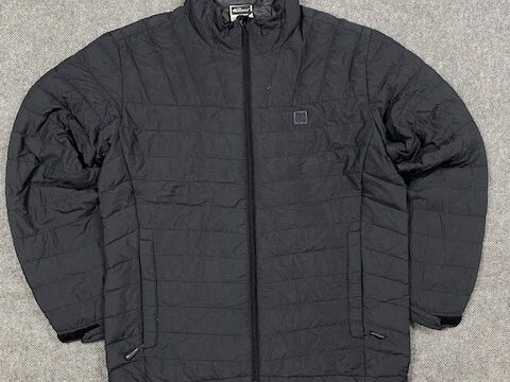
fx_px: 383
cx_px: 255
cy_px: 191
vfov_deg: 53.1
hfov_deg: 67.3
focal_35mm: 26
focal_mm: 4.25
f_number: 1.8
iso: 80
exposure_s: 1/50
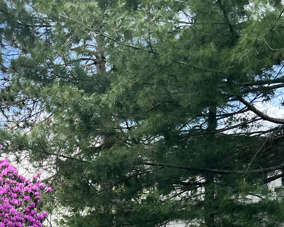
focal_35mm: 74
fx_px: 622
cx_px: -11
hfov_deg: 24.4
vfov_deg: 19.6
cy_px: 263
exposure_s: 1/1669
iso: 50
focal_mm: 5.7
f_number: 1.5
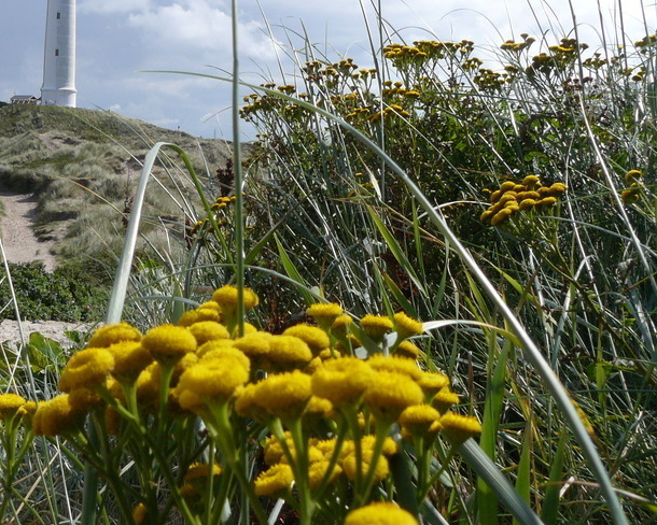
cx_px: 182
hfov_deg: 31.5
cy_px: 166
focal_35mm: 59
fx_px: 1147
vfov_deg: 25.6
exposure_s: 1/400
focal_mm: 6
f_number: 6.3
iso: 100
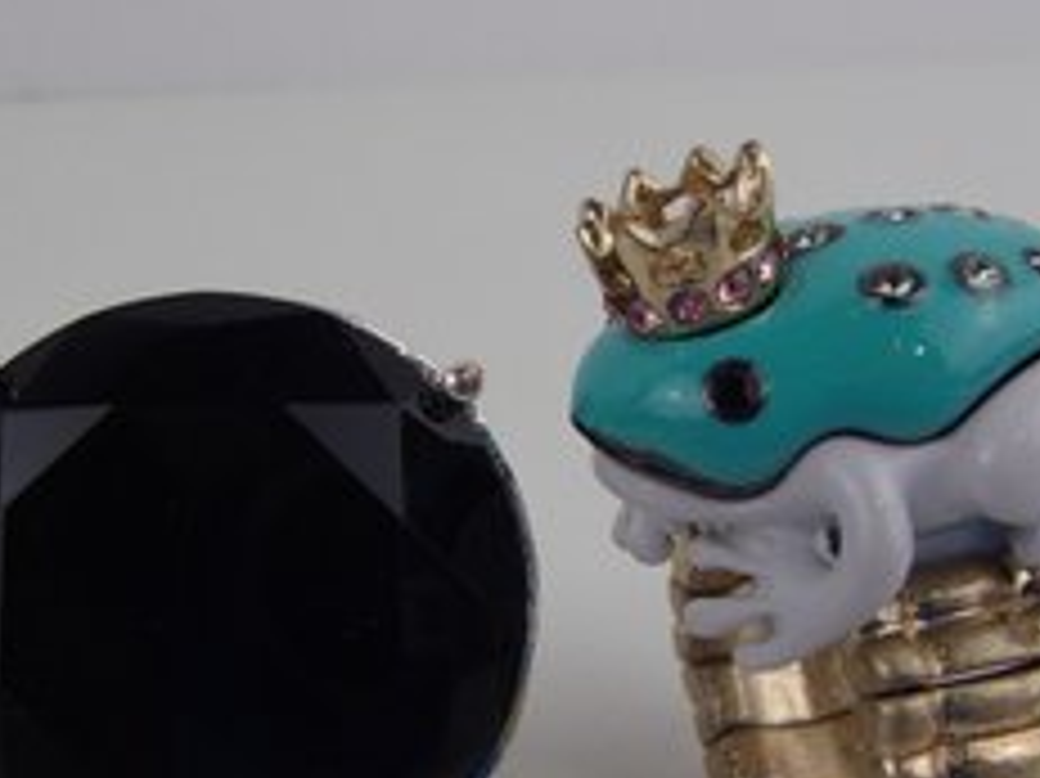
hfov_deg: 35.0
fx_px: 1652
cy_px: 501
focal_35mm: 55
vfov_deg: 26.4
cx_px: 538
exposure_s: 1/160
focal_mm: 6.64
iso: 160
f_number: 4.7
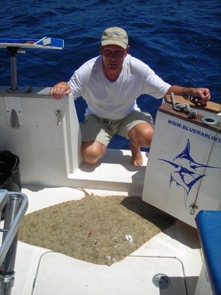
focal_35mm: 41
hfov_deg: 35.1
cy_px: 148
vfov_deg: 45.8
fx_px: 349
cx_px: 110
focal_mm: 6.8
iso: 50
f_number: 6.6
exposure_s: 1/325
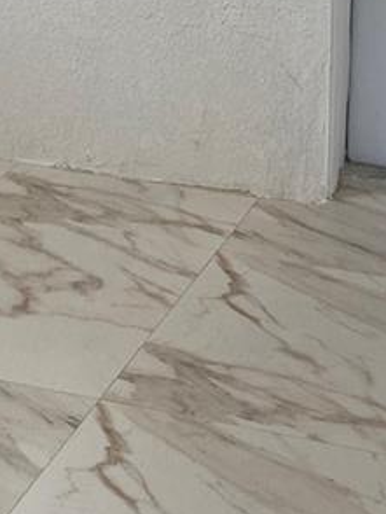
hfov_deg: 13.8
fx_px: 1574
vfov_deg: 16.8
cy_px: -262
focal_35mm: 106
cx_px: 351
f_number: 1.8
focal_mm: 4.25
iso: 100
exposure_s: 1/120
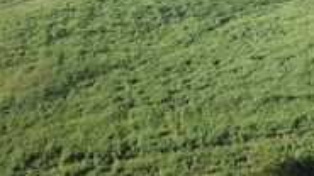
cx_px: 337
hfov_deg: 29.1
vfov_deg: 17.7
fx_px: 549
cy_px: -8
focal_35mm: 66
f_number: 2.2
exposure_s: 1/1000
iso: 200
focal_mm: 4.73
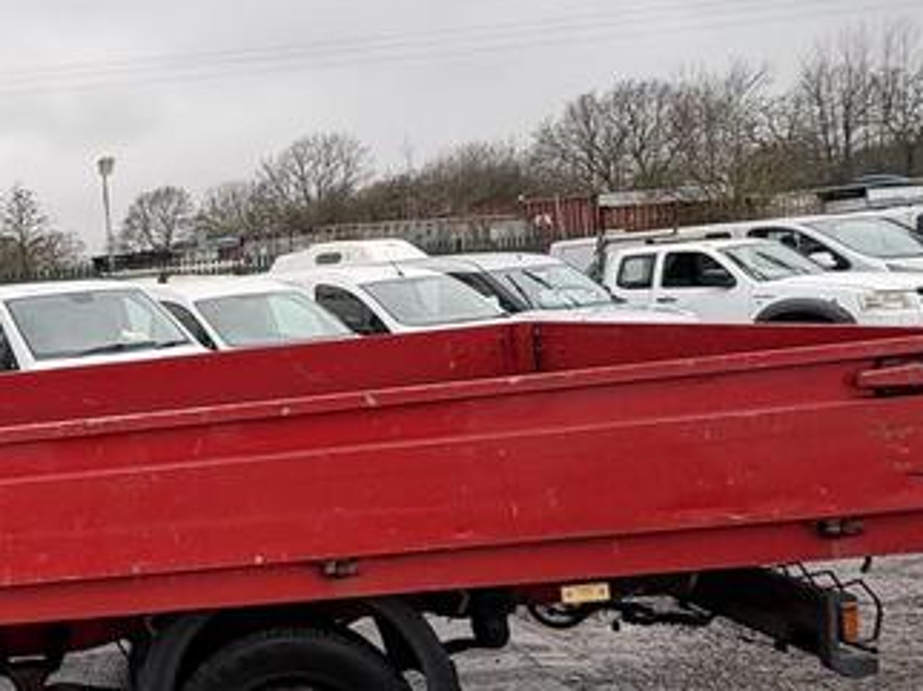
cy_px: 370
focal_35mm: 39
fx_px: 1039
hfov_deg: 39.0
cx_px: -100
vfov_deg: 36.8
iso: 40
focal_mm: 2.22
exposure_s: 1/236
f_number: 2.2
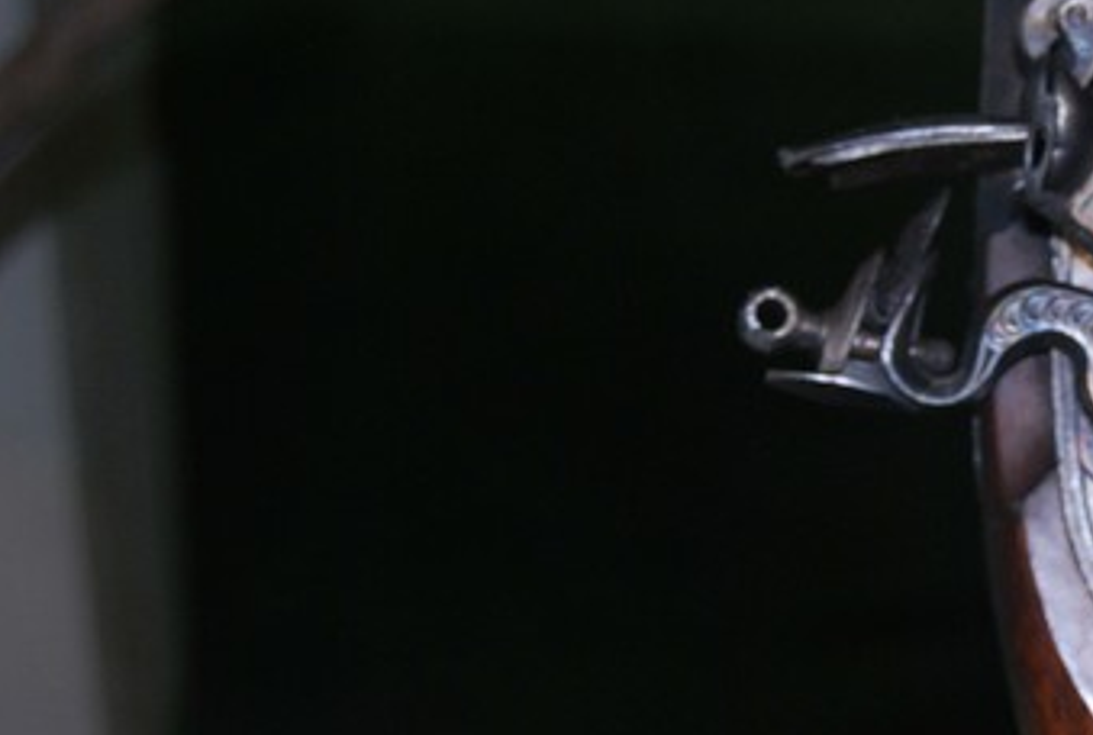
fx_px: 3501
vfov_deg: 12.0
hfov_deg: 17.4
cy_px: 382
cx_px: 1041
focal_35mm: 115
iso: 200
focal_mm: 26
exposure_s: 1/60
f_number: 4
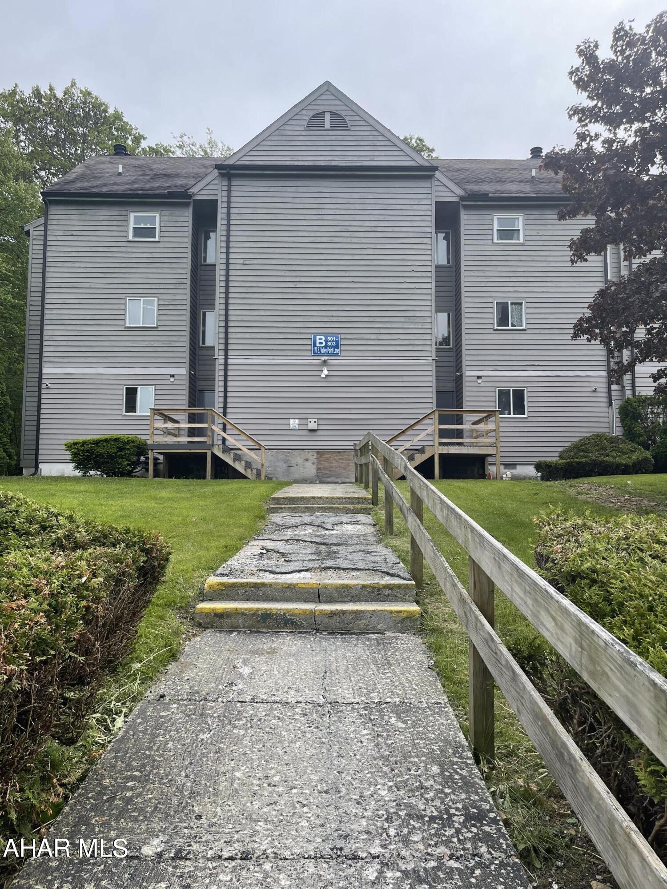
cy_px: 444
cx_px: 334
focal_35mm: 25
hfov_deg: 54.9
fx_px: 642
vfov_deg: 69.4
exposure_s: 1/1534
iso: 32
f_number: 1.6
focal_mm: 5.1
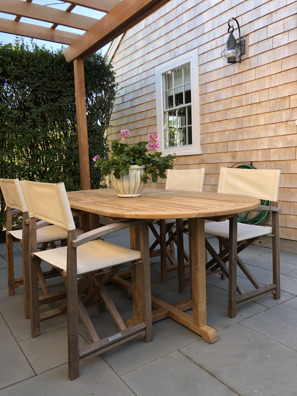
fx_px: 320
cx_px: 148
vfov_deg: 63.4
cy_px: 198
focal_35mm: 28
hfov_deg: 49.7
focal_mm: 4
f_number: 1.8
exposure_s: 1/154
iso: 20
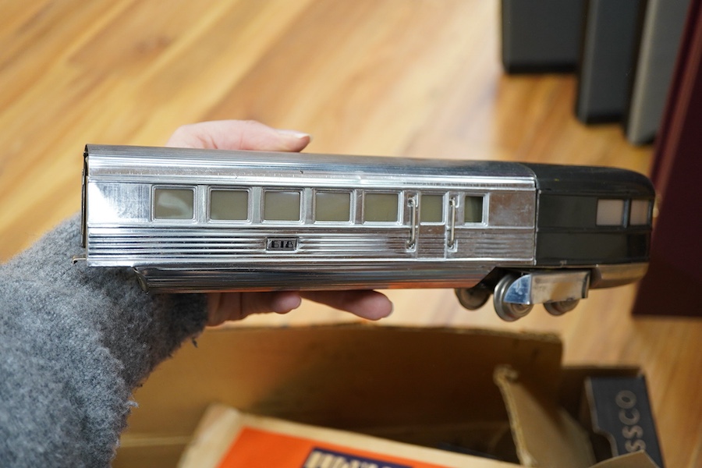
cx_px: 351
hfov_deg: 43.6
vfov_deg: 29.9
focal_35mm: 45
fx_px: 877
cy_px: 234
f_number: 3.5
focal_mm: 30
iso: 1250
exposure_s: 1/125
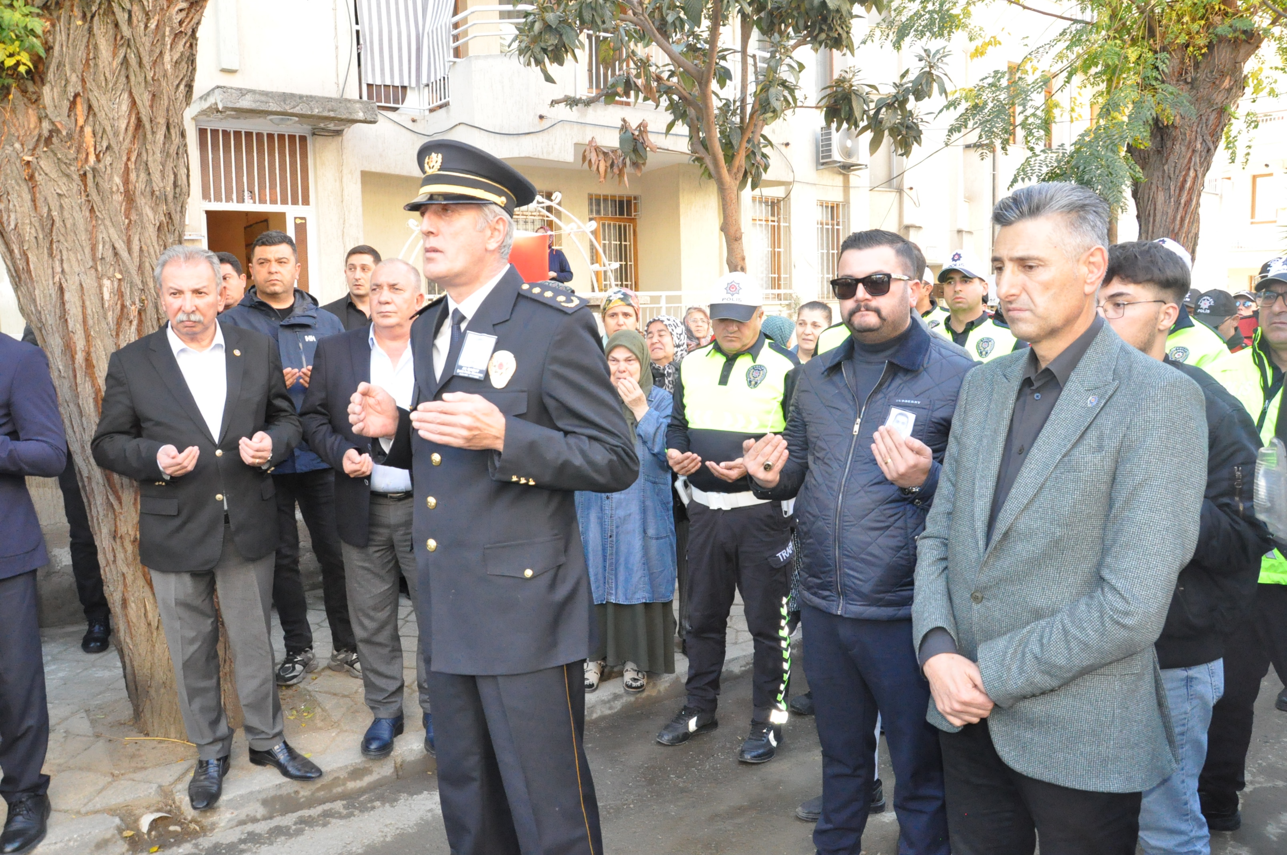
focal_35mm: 27
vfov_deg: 47.8
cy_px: 428
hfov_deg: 67.4
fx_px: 964
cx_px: 644
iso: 3200
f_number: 8
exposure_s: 1/200
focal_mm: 18
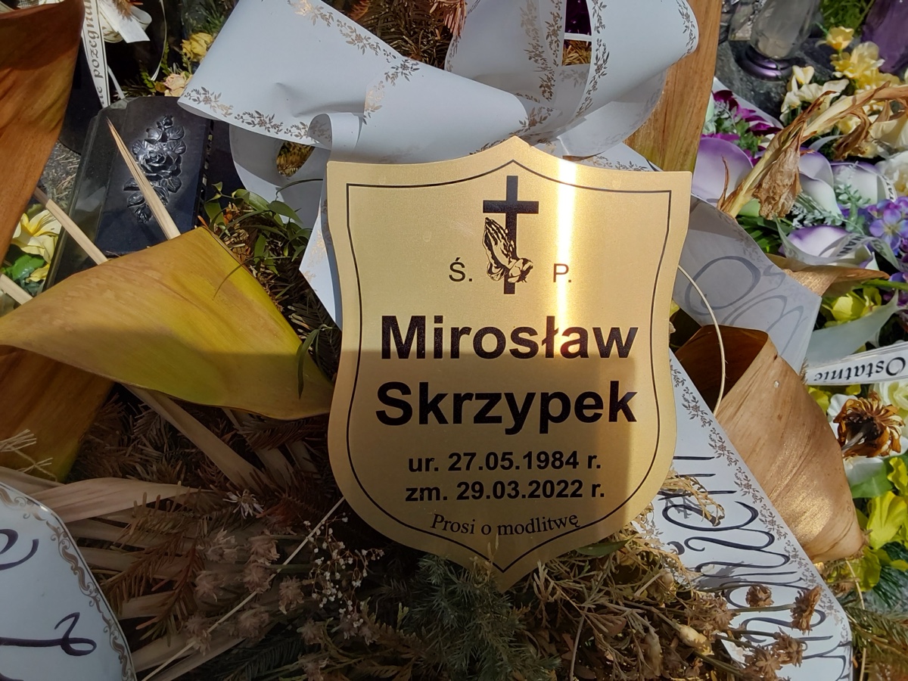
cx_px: 454
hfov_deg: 63.4
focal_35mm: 28
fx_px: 734
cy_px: 340
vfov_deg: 49.7
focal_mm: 2.91
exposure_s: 1/5062
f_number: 1.9
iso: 50
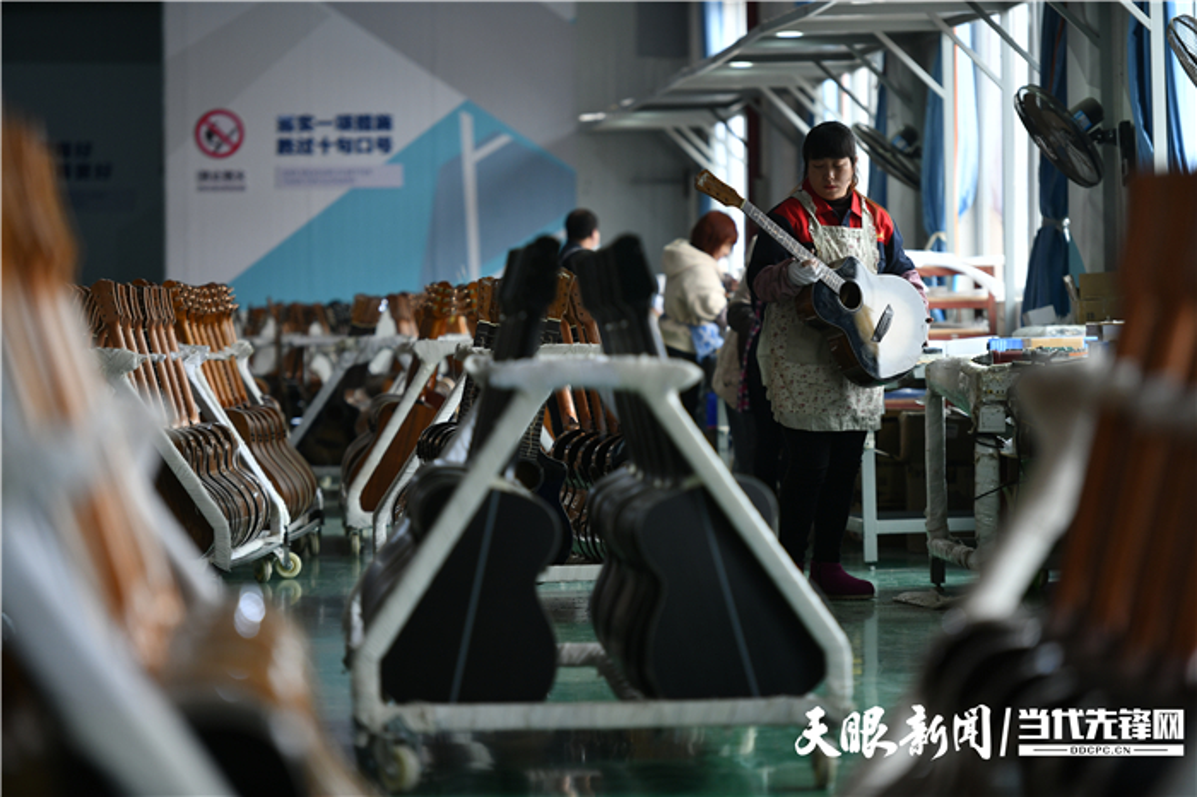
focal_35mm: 150
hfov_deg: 13.7
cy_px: 398
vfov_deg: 9.1
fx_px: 4985
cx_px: 598
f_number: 2.8
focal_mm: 150
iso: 500
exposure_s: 1/250
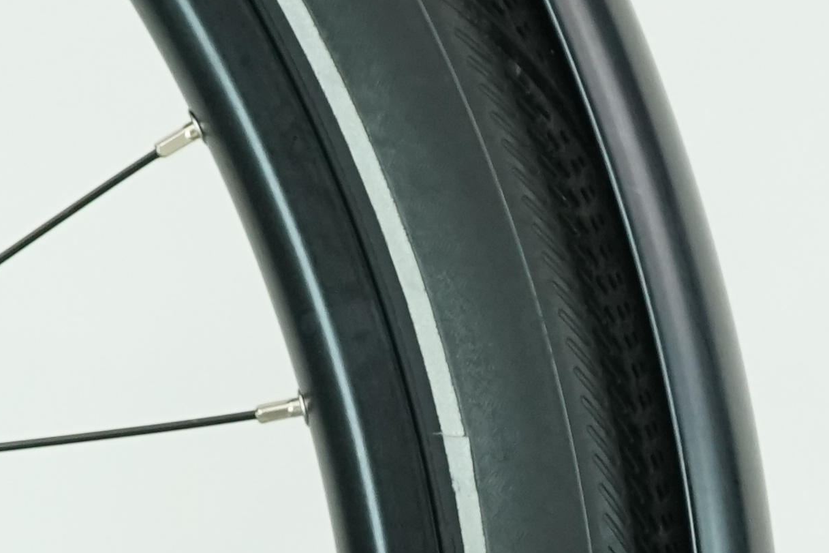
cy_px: 1227
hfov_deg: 7.3
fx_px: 6469
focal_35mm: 281
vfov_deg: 4.8
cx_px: 454
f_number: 5.6
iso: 1600
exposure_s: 1/200
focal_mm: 57
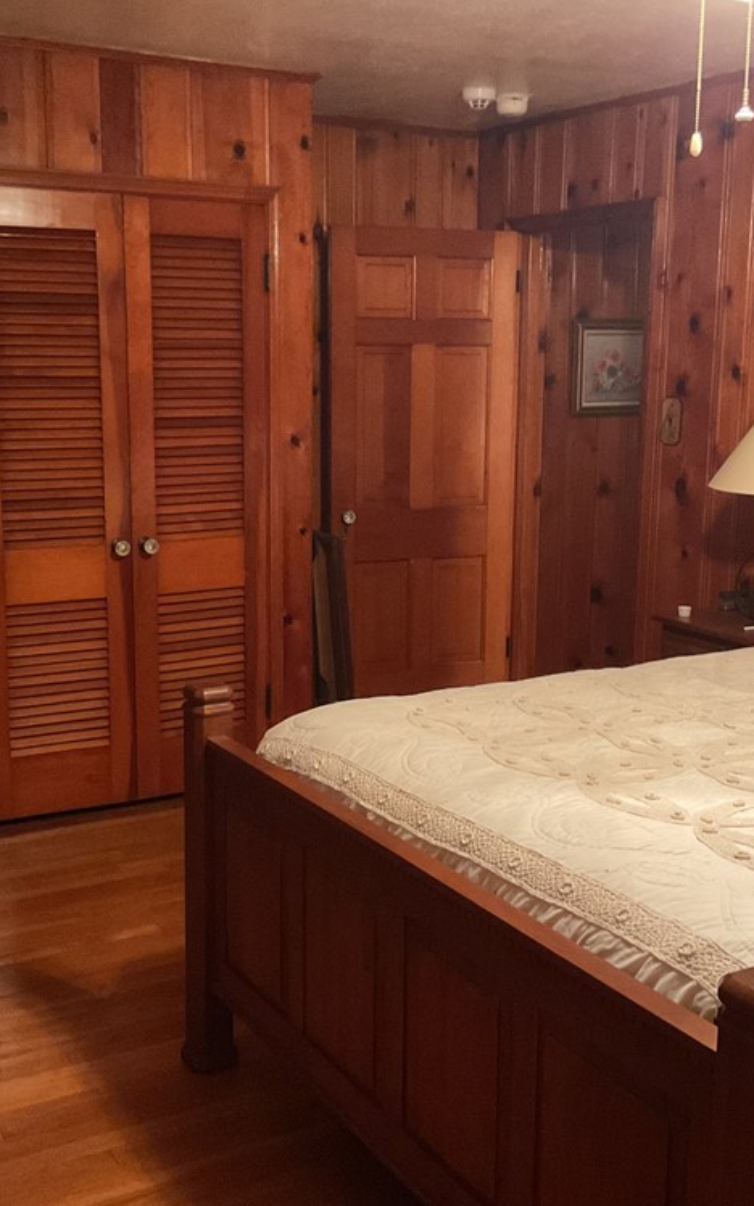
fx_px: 1381
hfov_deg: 30.5
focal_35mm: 42
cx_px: 359
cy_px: 593
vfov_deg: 47.2
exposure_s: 1/30
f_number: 1.8
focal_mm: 3
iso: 500
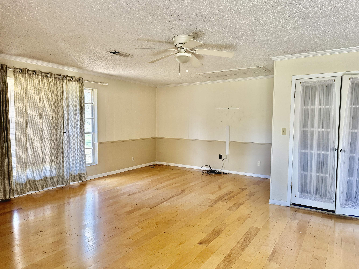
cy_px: 134
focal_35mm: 24
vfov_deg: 56.8
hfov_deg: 71.6
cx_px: 180
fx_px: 249
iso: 200
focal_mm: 6.86
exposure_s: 1/107
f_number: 1.78
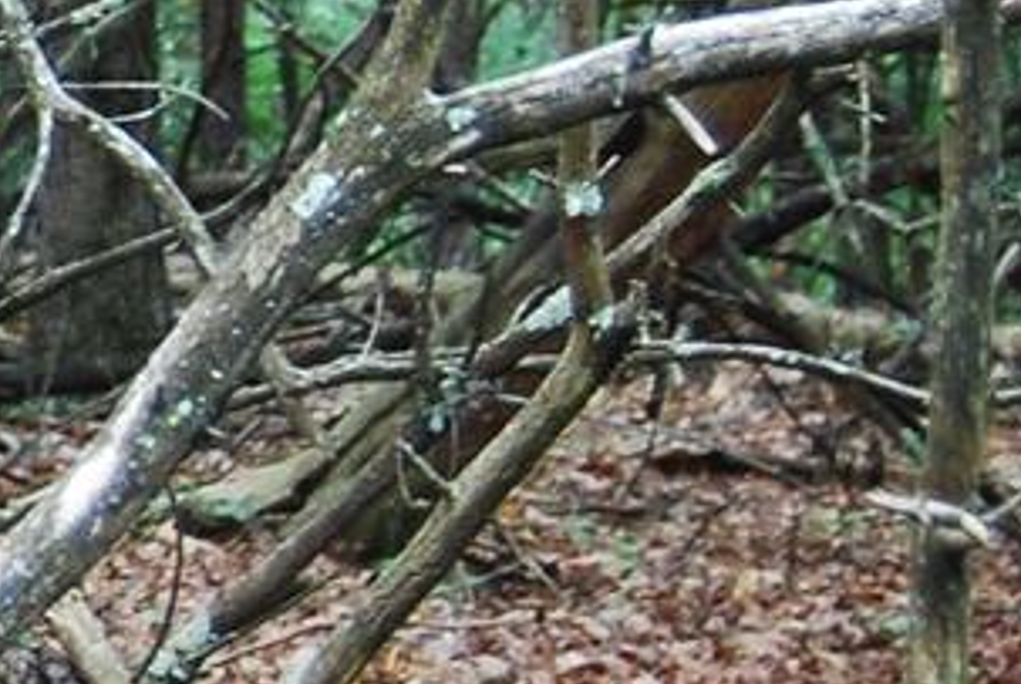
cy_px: -391
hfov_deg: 5.7
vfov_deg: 4.0
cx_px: -1601
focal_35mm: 345
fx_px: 9799
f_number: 4.5
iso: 400
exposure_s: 1/50
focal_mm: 34
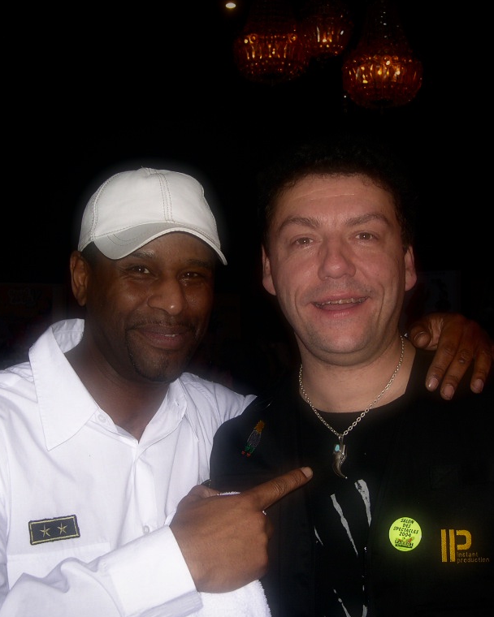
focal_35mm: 50
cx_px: 237
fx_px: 914
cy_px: 309
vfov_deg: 37.3
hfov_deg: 30.2
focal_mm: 8
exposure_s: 1/60
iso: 100
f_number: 2.8
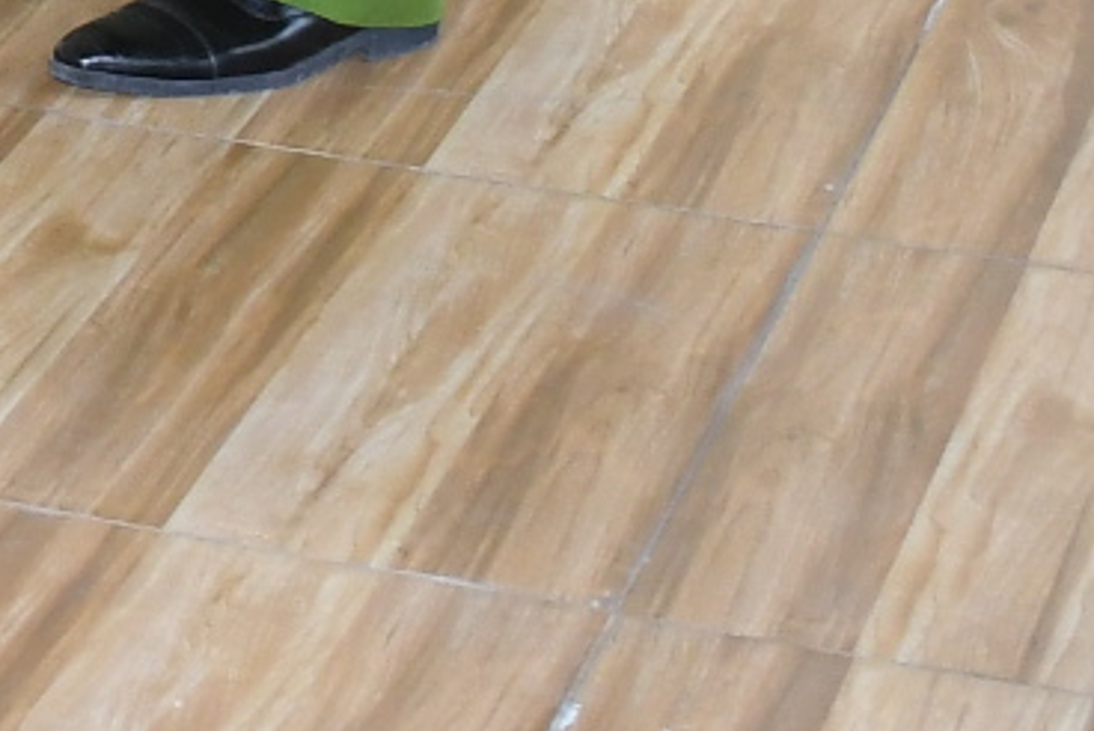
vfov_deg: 6.2
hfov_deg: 9.4
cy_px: -1548
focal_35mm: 204
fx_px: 6204
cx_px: -1133
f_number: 3.5
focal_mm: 18
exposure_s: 1/200
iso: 500
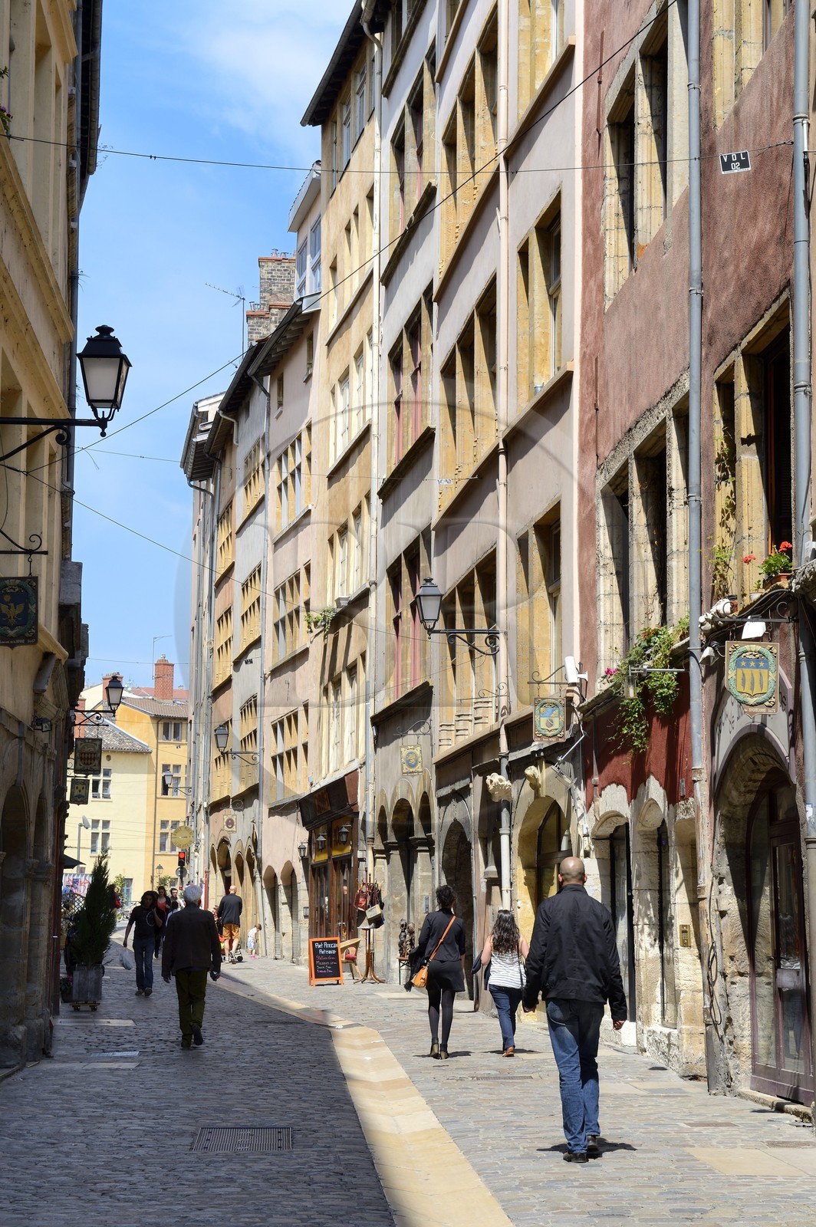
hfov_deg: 19.4
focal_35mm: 70
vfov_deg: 28.9
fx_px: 2384
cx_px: 408
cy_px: 614
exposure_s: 1/200
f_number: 11
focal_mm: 70
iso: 200
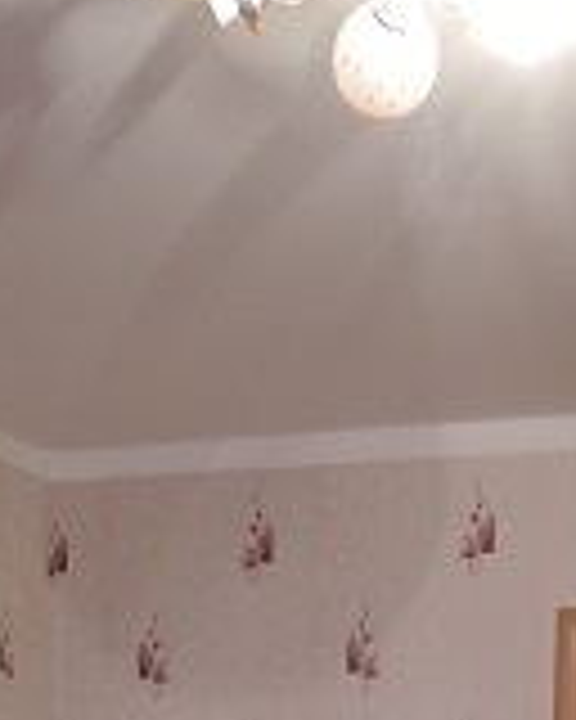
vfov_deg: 18.2
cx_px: 270
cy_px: 1206
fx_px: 1875
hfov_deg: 17.5
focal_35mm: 88
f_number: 2.8
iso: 400
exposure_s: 1/13
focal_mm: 5.1
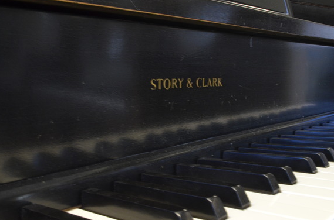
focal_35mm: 42
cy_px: 111
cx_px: 171
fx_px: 389
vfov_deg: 31.7
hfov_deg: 46.5
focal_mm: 24
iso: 1400
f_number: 20
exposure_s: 1/4
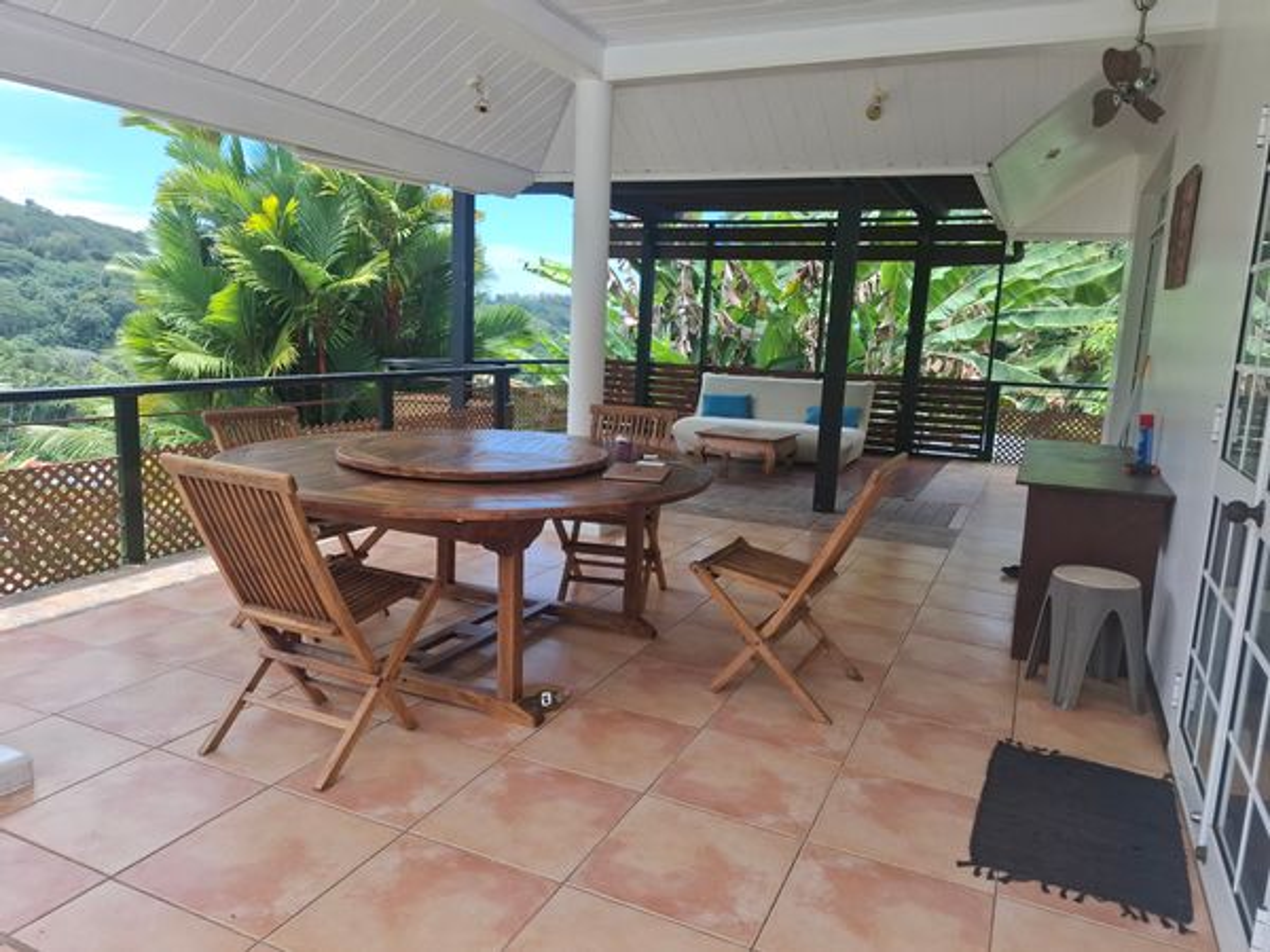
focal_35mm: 23
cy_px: 476
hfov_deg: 73.9
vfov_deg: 58.9
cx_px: 635
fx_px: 844
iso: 50
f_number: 1.8
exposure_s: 1/911
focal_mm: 5.54
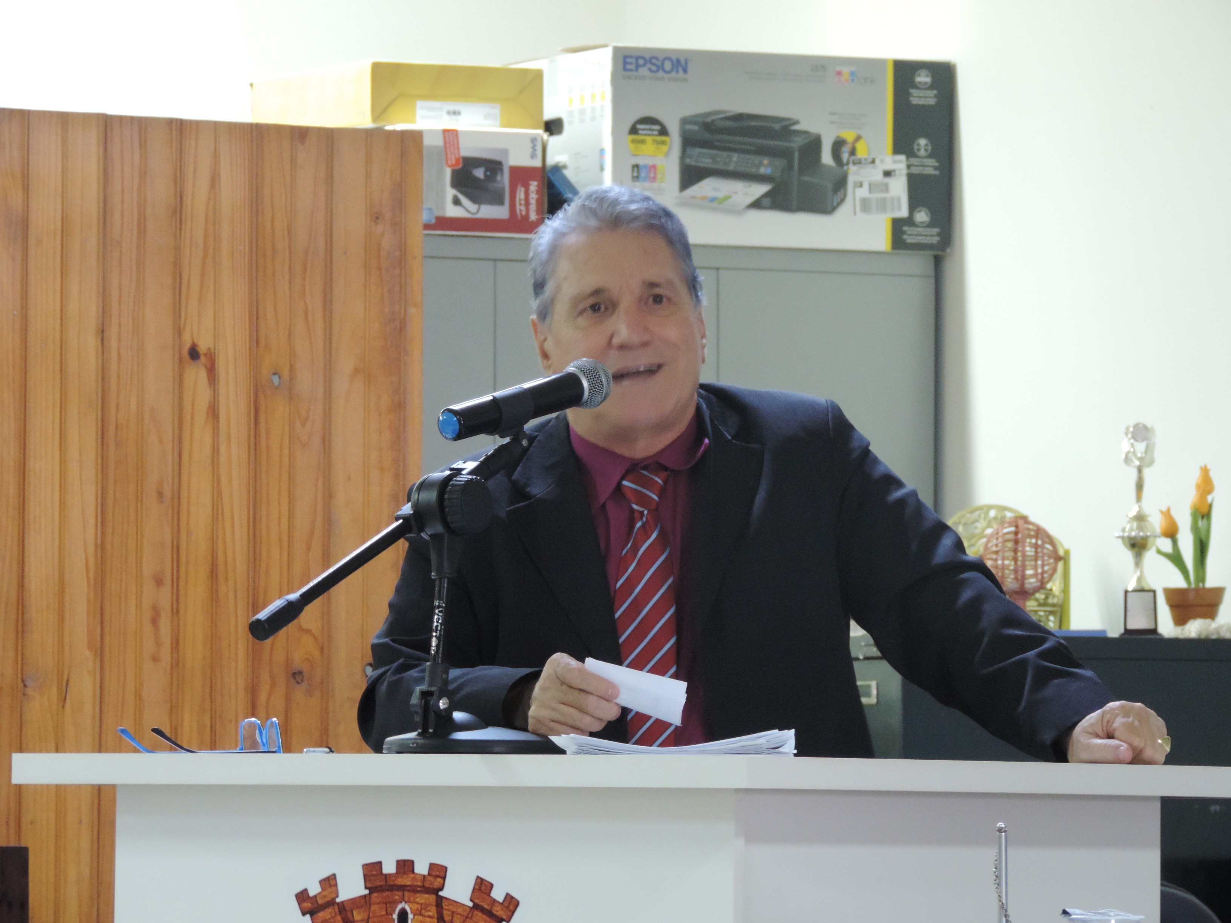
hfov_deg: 7.9
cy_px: 462
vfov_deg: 5.9
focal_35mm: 250
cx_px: 616
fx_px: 8890
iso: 800
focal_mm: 44.5
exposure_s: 1/8
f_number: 4.7
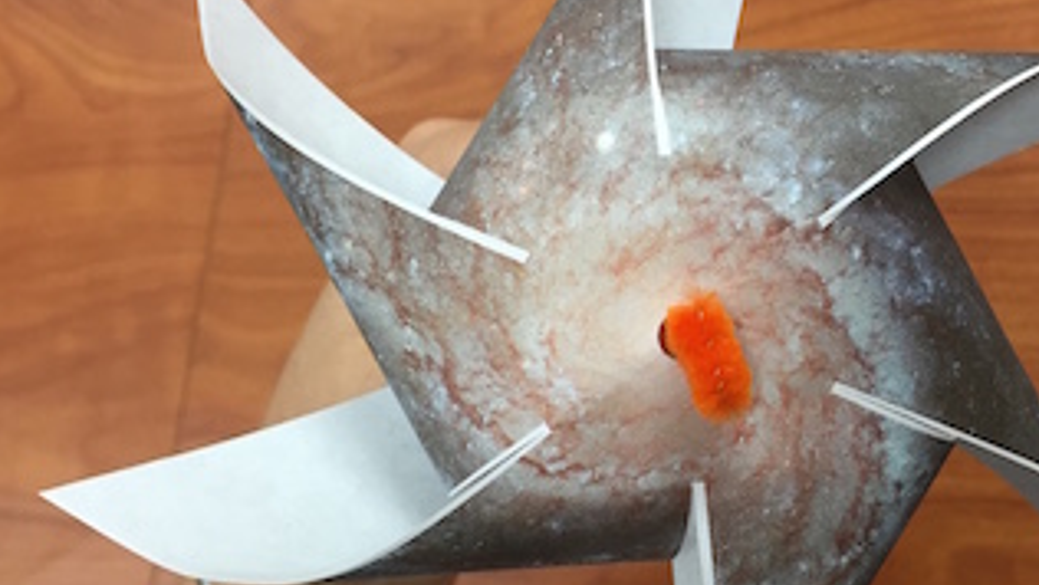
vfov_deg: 24.0
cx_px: 710
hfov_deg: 40.7
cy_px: 324
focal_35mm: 50
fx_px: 1378
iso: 80
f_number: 2.2
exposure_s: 1/30
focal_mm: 4.15
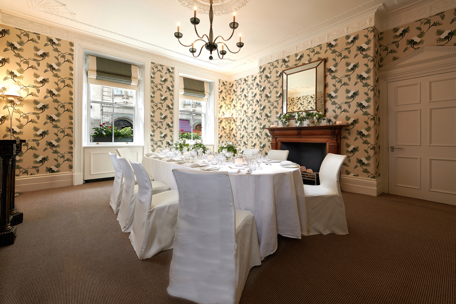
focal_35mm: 14
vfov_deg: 81.2
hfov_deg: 104.3
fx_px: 177
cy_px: 152
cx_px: 228
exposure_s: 1/10
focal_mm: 14
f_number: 9
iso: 100
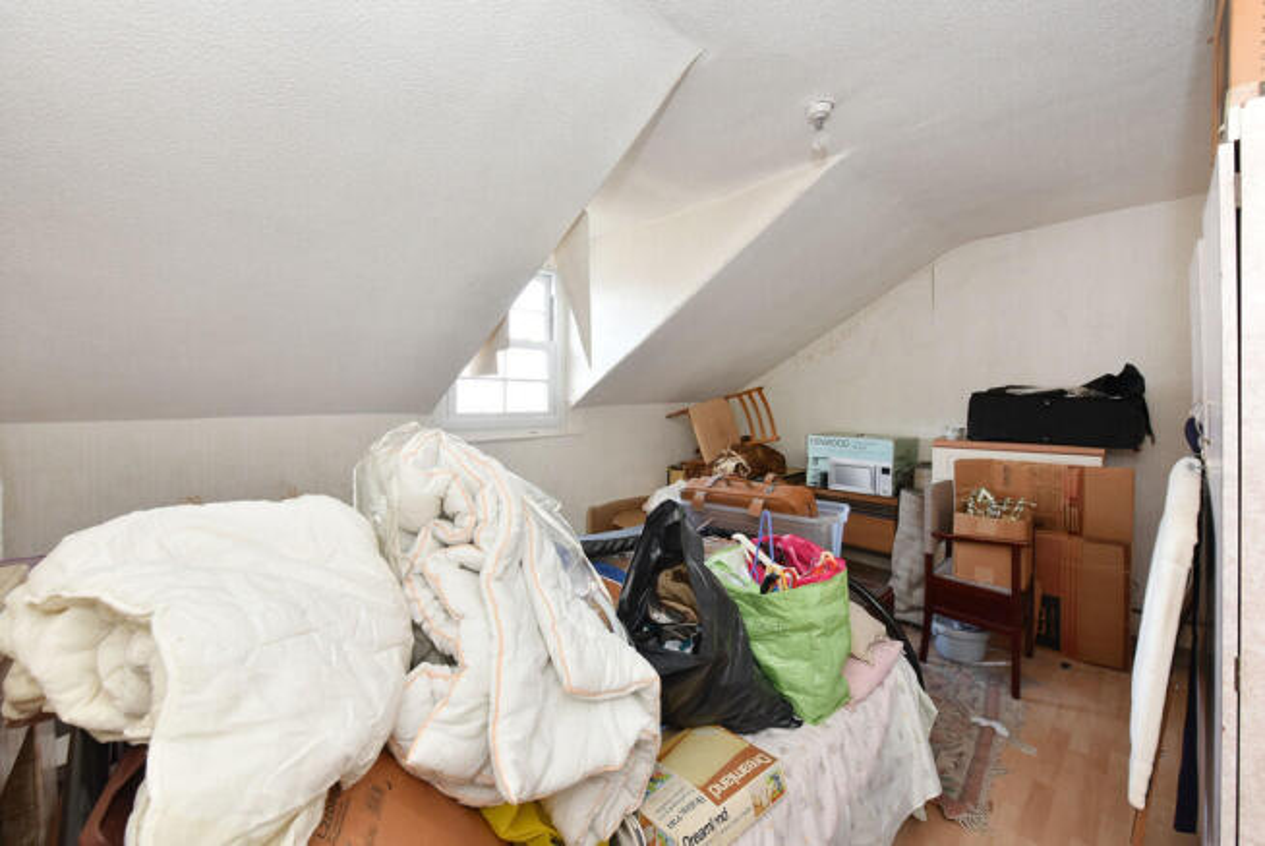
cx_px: 632
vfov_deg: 81.3
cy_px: 423
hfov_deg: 104.2
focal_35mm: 14
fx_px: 492
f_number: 8
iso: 400
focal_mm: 14
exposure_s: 1/15
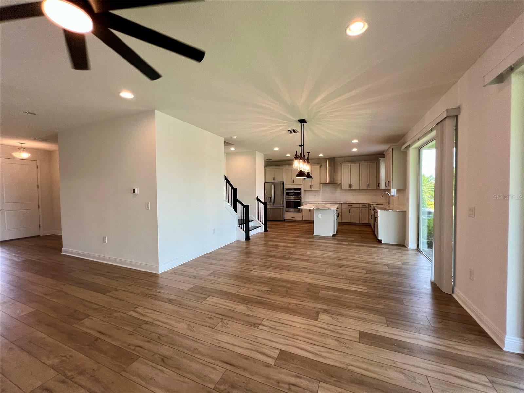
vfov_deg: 89.9
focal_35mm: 13
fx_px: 197
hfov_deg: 106.2
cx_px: 262
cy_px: 196
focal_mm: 1.57
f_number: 1.8
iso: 100
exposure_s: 1/120
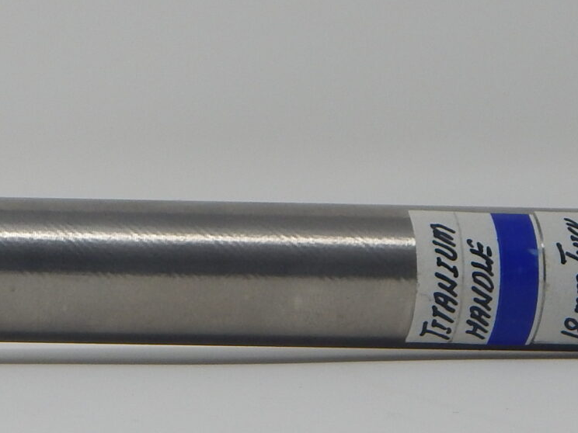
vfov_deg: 10.0
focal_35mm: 148
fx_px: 2471
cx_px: -1
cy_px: 123
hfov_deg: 13.2
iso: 125
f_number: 3.6
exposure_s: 1/125
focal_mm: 7.7
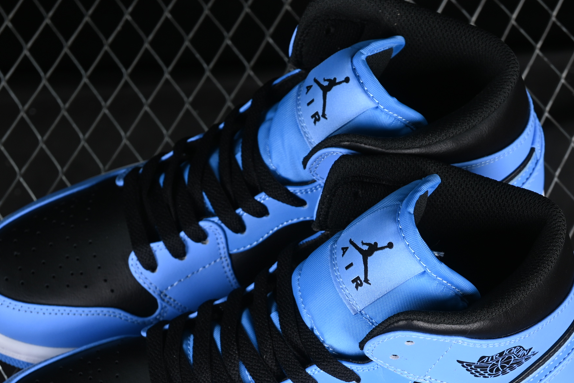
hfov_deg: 17.2
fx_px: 1897
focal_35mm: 119
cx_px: 286
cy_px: 276
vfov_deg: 11.5
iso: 160
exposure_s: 1/60
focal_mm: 50
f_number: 6.3
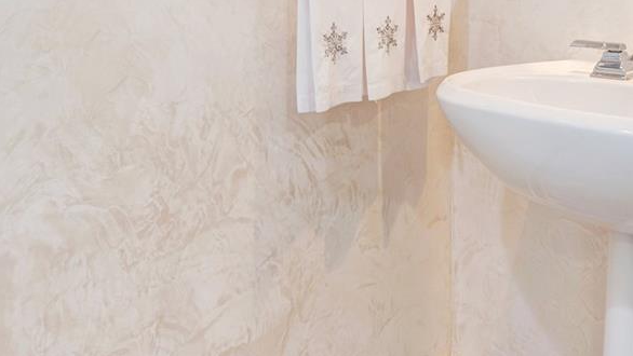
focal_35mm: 40
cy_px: -31
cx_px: 273
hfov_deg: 50.3
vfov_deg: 27.3
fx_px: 672
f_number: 8
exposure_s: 2
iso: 100
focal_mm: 14
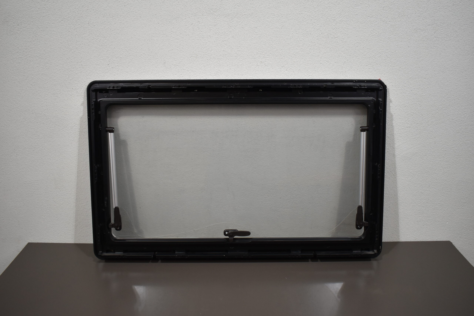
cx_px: 237
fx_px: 454
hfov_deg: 55.1
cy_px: 158
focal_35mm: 34
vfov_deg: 38.4
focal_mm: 23
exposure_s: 1/250
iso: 720
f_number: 3.8
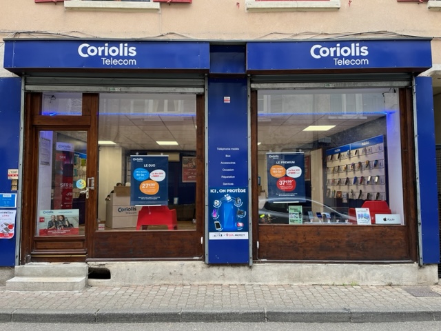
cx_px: 220
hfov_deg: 67.3
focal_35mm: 26
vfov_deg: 53.1
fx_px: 331
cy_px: 166
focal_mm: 5.1
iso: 64
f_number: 1.6
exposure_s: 1/129
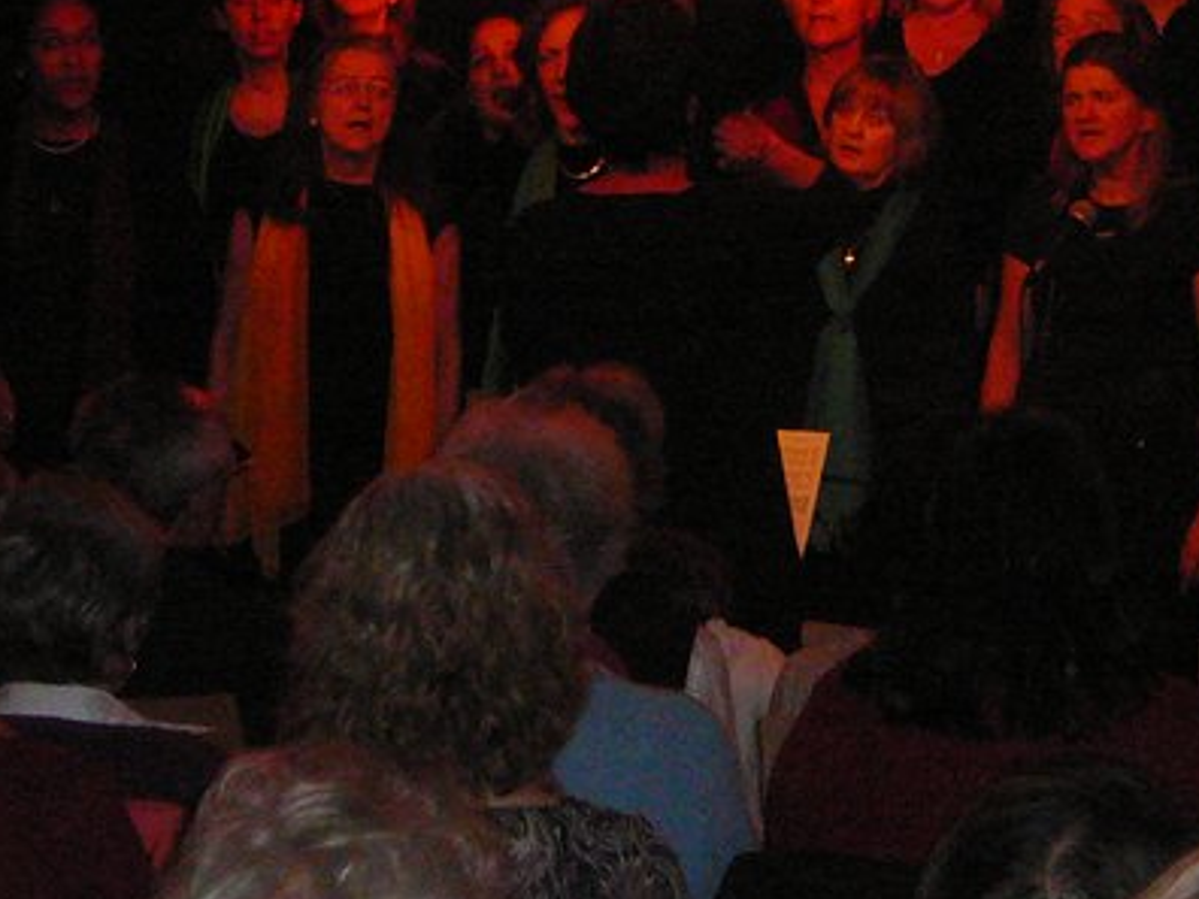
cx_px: 1111
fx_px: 5334
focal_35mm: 154
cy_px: 15
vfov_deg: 9.6
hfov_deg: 12.7
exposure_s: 1/30
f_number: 3.6
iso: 400
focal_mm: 9.1
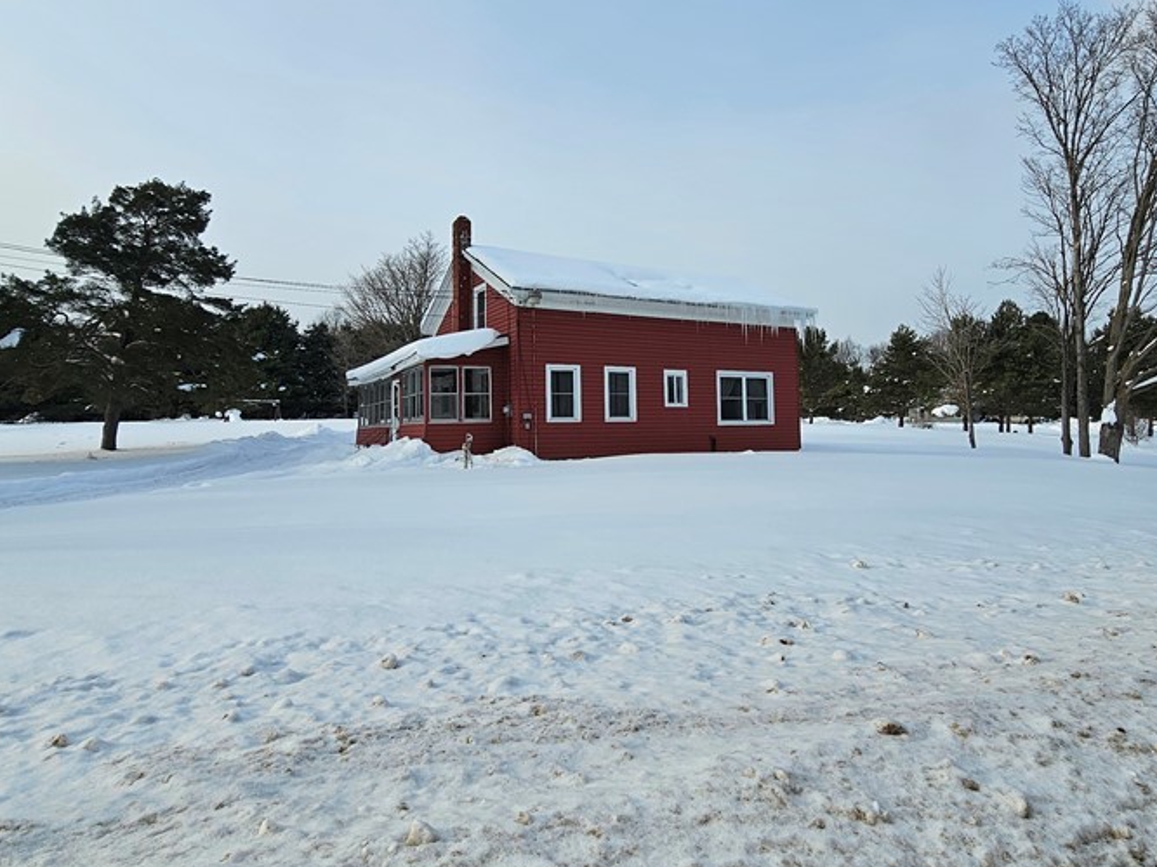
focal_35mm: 20
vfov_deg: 65.5
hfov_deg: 81.7
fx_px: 668
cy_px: 361
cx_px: 612
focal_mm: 2.2
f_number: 2.2
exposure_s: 1/2210
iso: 50
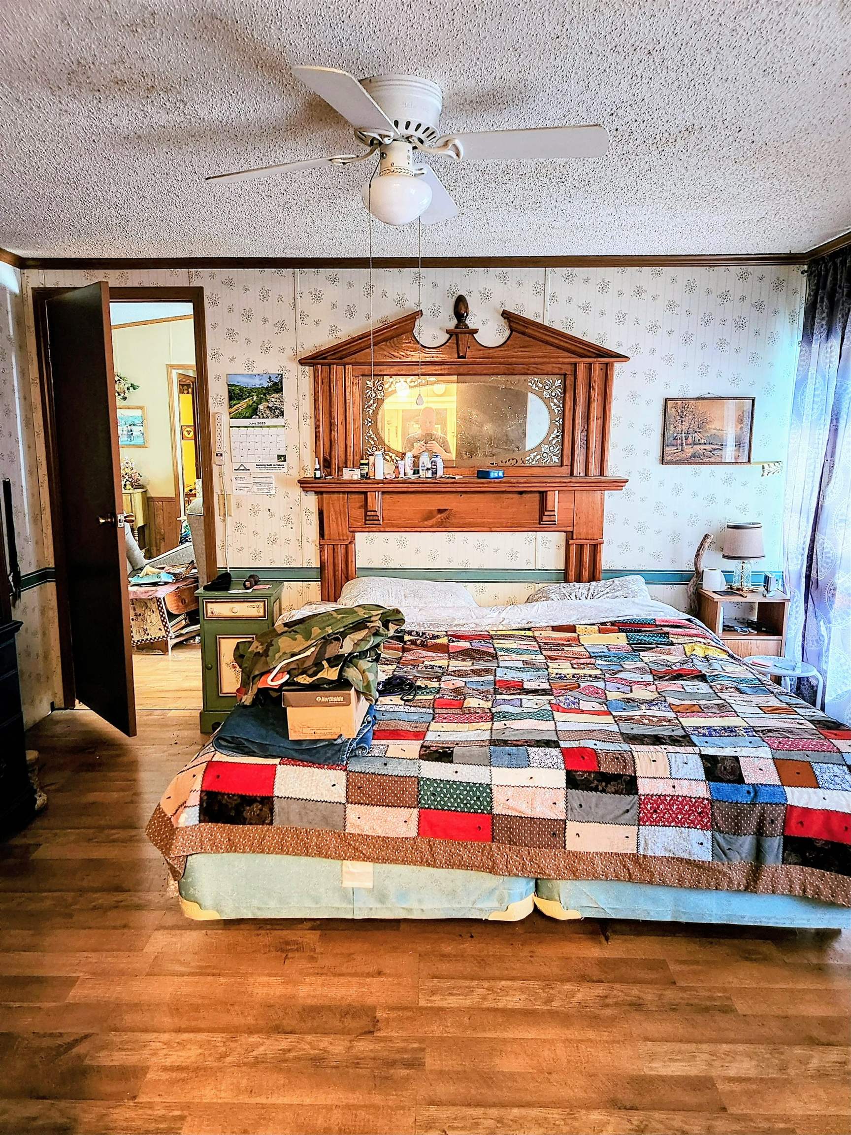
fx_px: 754
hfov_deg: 58.9
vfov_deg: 73.9
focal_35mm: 23
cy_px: 568
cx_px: 426
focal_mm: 5.4
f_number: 1.8
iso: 640
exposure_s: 1/40
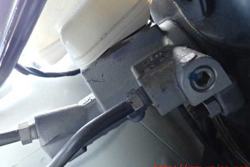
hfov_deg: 55.8
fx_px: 236
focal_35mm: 34
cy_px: 78
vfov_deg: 38.9
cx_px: 123
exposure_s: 1/125
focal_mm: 5.79
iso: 2500
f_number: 2.4
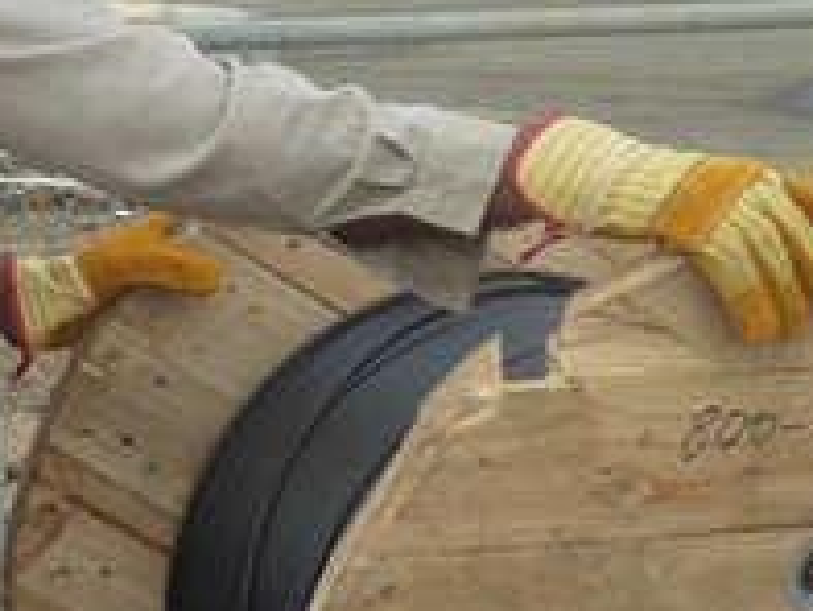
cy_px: 95
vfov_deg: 11.0
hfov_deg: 14.7
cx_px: 215
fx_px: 3149
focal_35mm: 134
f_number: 3.9
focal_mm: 9.7
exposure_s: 1/320
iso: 160
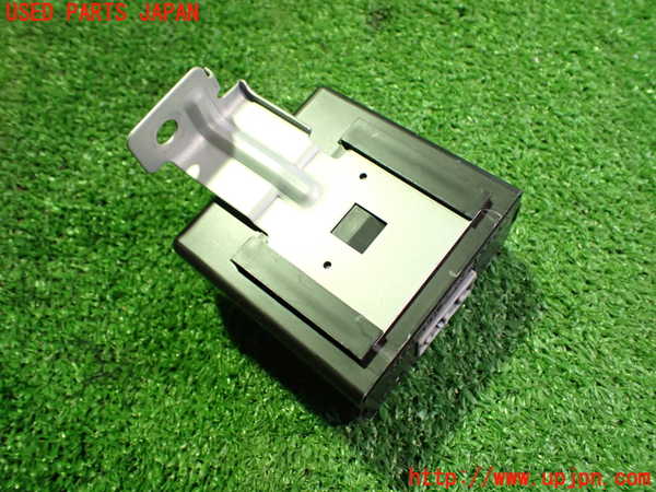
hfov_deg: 60.0
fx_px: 569
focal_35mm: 30
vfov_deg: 46.8
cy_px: 246
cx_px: 328
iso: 800
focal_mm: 5.4
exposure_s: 1/40
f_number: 2.3
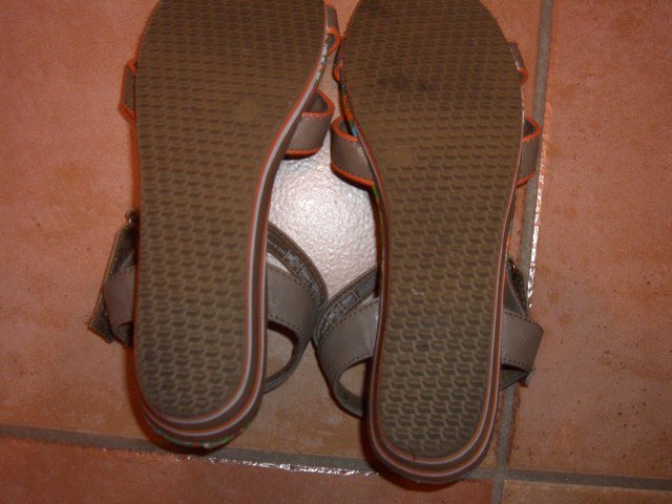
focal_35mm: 38
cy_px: 252
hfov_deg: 49.0
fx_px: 738
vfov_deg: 37.7
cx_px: 336
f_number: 2.7
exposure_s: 1/60
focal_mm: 6.2
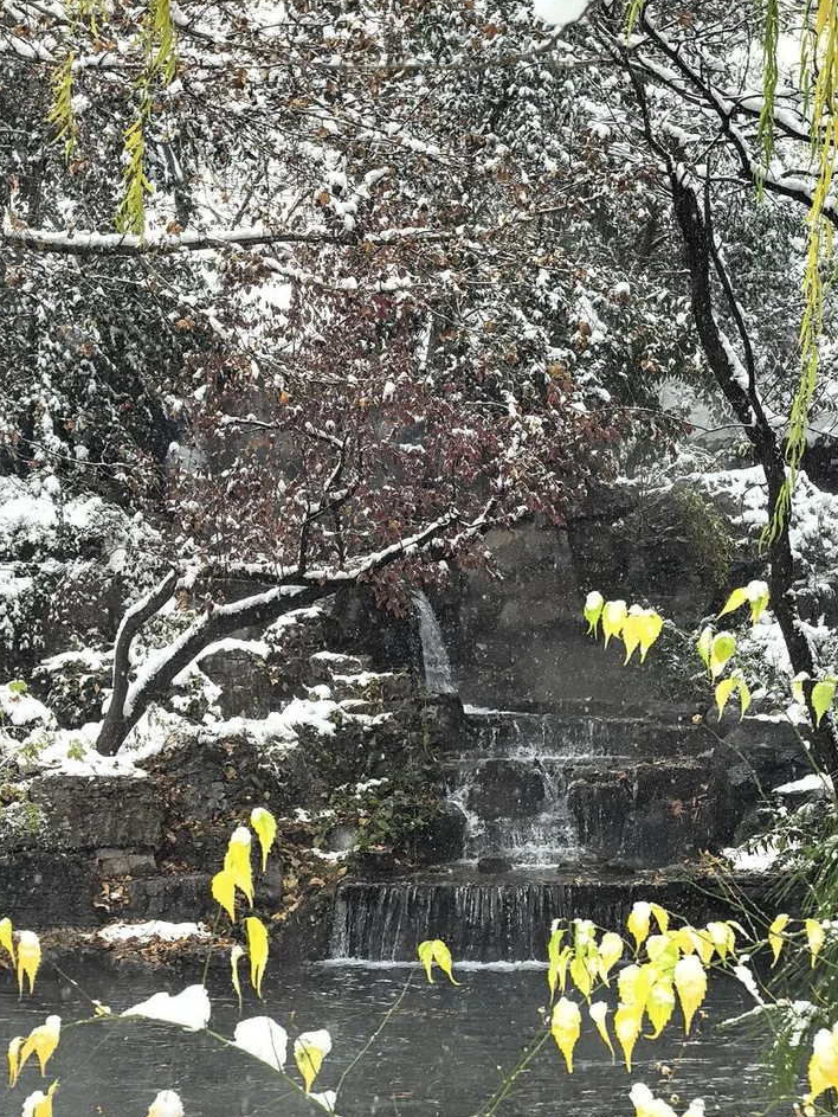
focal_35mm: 116
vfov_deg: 16.9
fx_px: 3742
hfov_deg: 12.8
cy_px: 714
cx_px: 549
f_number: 2
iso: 100
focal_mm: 6.98
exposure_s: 1/245
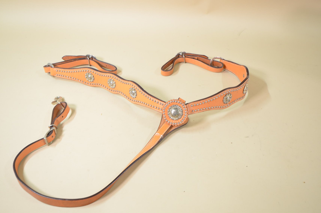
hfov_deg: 57.3
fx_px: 294
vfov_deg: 39.8
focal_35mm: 33
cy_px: 106
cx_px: 160
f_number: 5.6
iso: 400
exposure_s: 1/30
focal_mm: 22
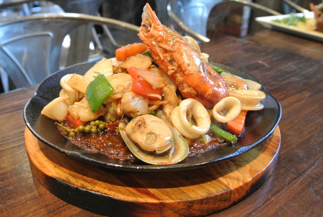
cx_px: 162
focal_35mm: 35
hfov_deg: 54.3
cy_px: 108
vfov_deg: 38.0
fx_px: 315
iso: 1800
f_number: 4
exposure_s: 1/60
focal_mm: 13.1
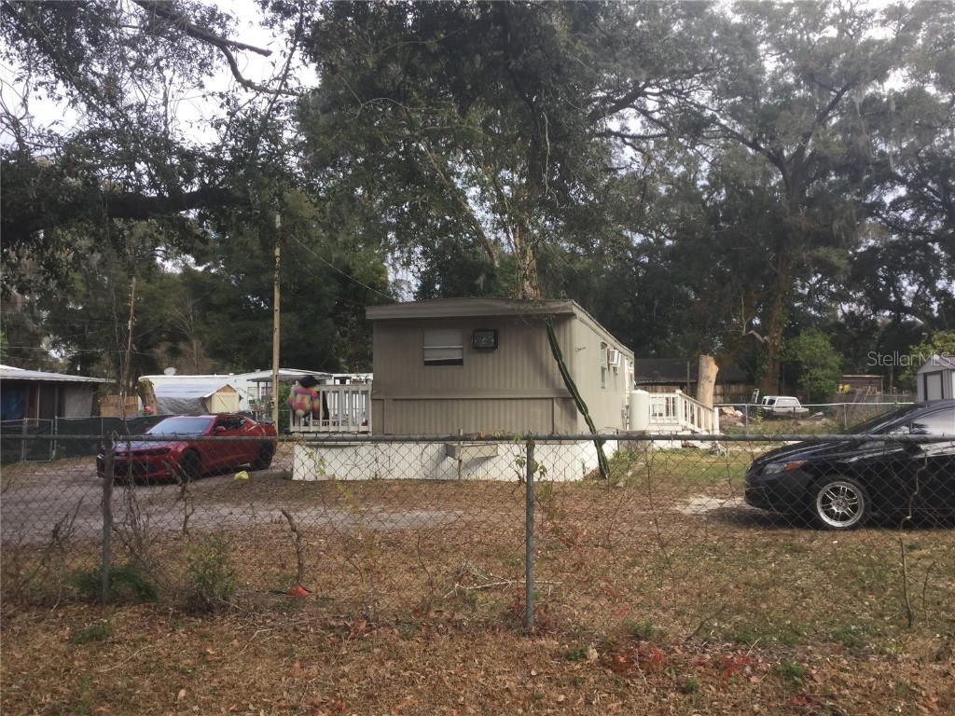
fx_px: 855
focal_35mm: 31
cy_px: 358
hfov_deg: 58.4
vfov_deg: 45.4
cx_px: 478
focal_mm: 3.3
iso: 25
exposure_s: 1/212
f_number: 2.4
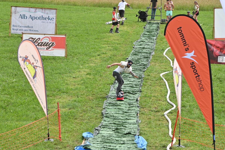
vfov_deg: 8.1
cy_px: 75
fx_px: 1062
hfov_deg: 12.1
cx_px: 112
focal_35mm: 170
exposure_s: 1/400
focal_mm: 170
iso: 500
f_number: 13
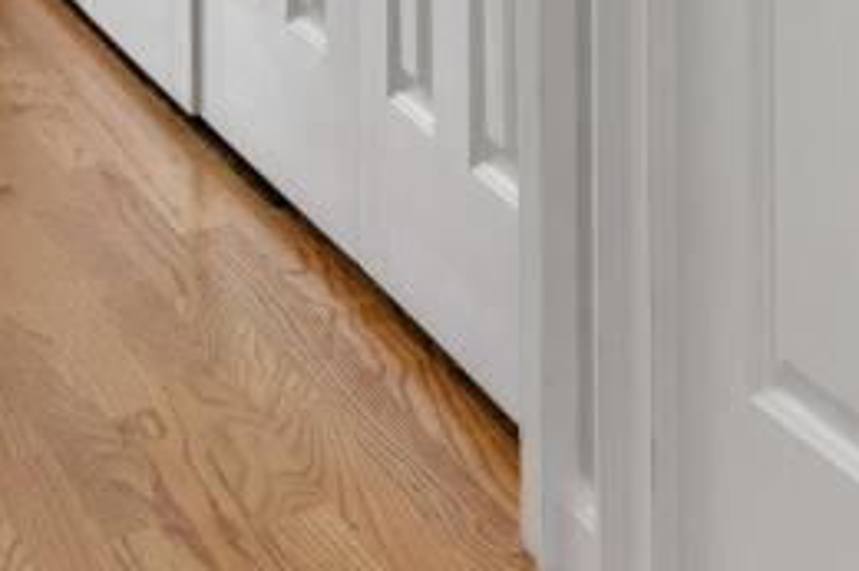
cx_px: 1199
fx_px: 2406
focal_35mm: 101
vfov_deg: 11.6
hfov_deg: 18.4
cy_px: -715
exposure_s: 1/5
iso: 500
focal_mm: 17.5
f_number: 9
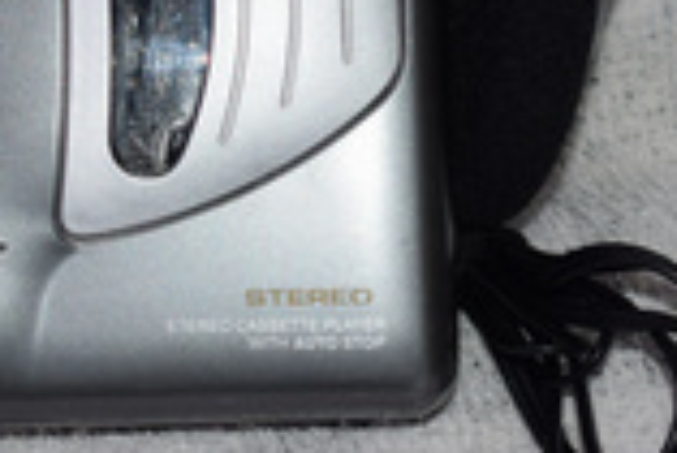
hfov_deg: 7.8
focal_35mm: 263
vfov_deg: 5.2
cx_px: 155
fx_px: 4950
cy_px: -198
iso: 720
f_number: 5.3
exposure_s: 1/60
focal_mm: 46
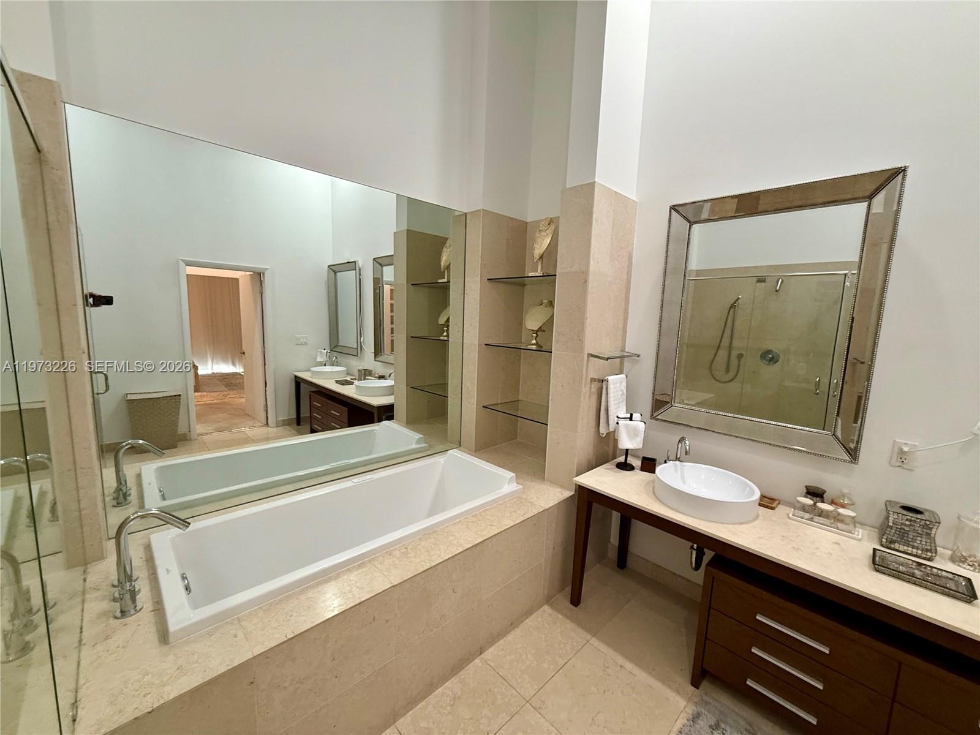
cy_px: 368
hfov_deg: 102.1
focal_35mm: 14
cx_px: 490
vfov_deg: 85.7
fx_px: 396
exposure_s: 1/60
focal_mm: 2.22
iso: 250
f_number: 2.2
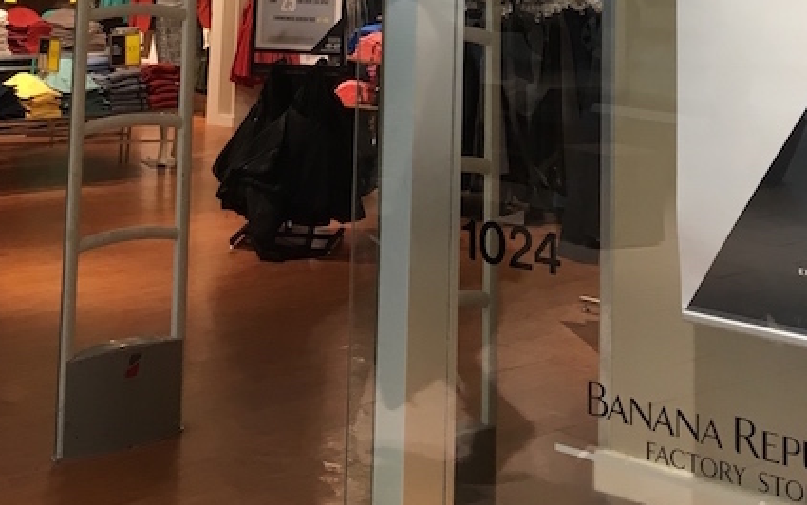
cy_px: -306
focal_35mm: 74
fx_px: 1628
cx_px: 382
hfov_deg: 27.8
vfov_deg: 15.8
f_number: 2.2
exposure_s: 1/30
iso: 50
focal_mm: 4.15
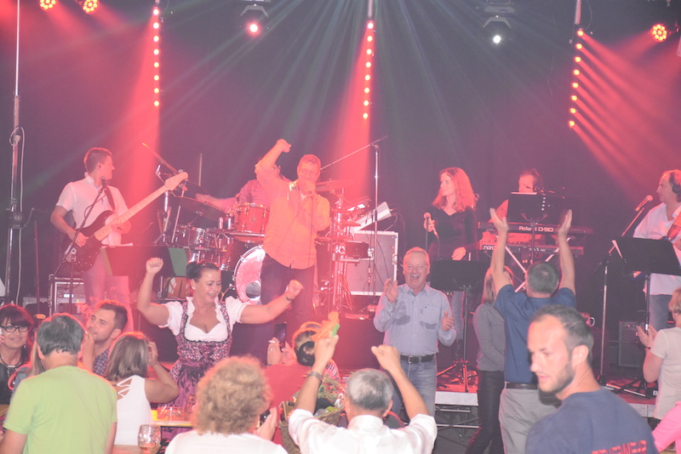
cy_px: 227
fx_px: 1873
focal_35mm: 99
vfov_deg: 13.8
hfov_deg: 20.6
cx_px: 340
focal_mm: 66
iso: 2200
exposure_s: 1/60
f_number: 5
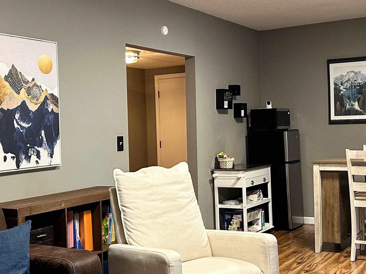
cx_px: 183
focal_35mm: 54
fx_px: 571
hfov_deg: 35.5
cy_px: 129
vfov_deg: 27.0
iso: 320
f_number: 1.78
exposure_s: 1/60
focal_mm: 6.86
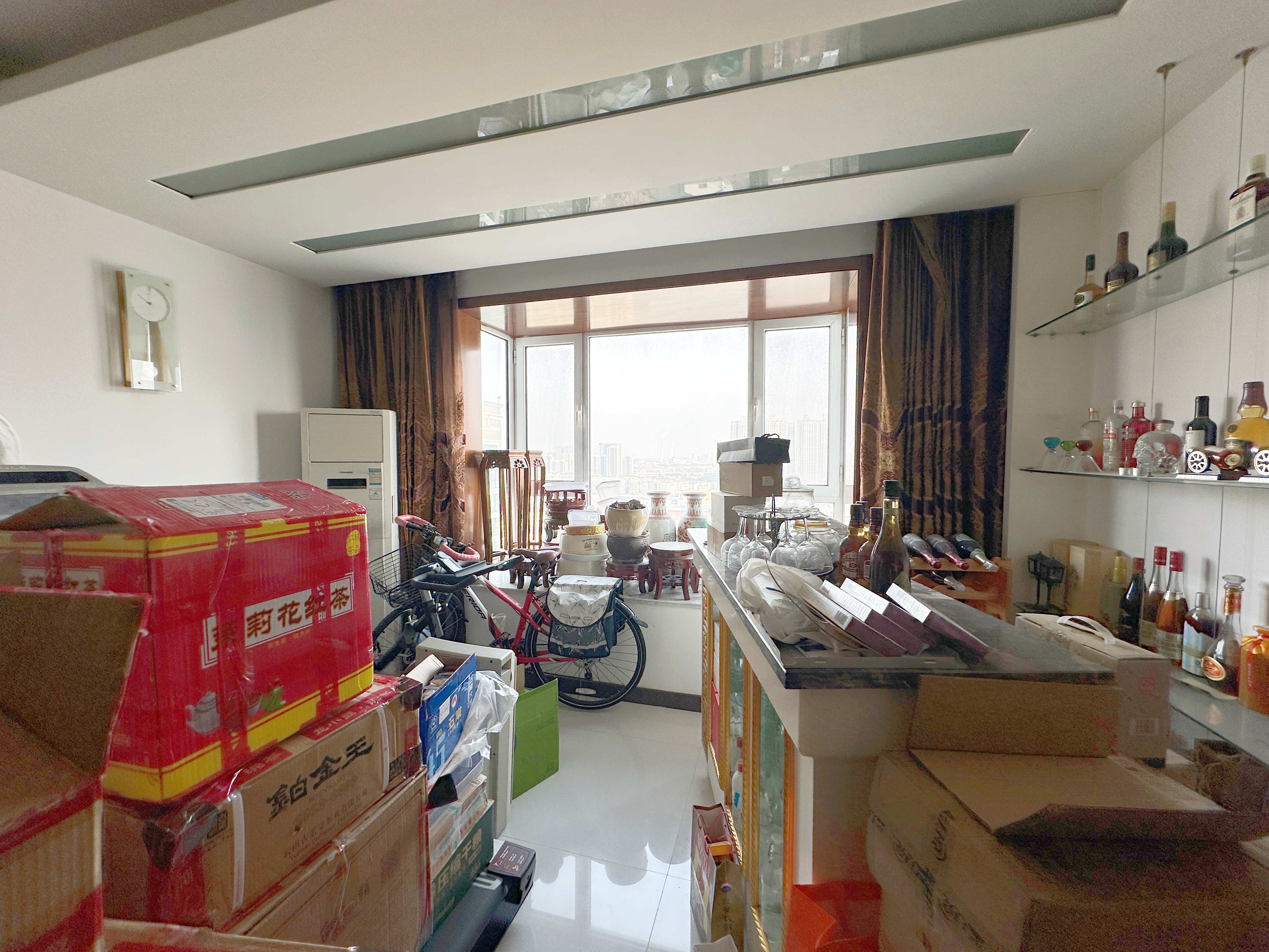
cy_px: 476
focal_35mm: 14
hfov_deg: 102.1
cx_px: 634
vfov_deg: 85.7
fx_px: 513
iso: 40
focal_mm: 2.22
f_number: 2.2
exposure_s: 1/153
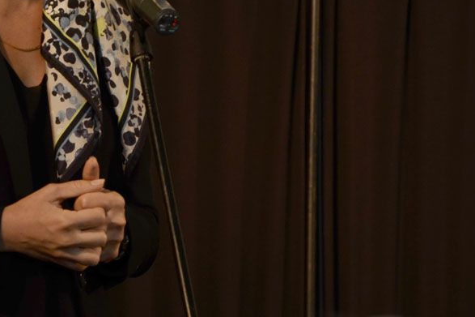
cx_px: 78
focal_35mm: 322
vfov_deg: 4.3
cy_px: 19
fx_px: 4247
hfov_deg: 6.4
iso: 400
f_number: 6.3
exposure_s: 1/25
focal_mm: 105
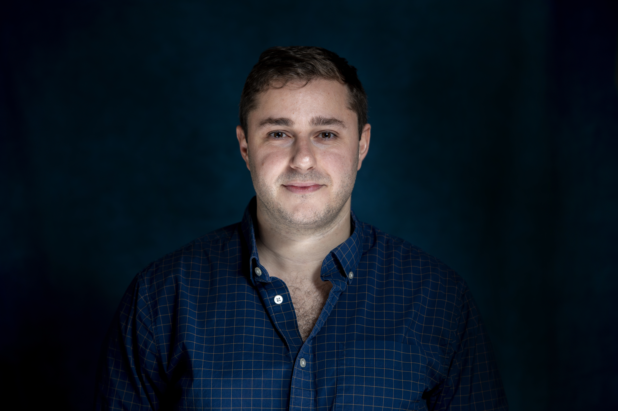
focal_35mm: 155
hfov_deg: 13.3
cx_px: 309
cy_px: 206
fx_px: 2659
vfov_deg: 8.8
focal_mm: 155
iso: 250
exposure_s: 1/160
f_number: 4
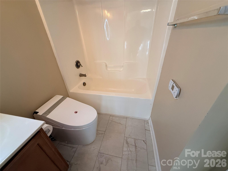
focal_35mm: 14
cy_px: 86
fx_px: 92
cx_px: 114
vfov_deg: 85.7
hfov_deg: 102.1
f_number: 2.2
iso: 250
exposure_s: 1/120
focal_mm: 2.22
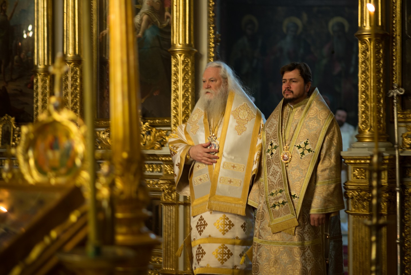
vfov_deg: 16.1
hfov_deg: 23.9
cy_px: 138
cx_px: 206
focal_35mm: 85
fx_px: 971
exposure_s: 1/60
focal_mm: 85
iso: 640
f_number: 1.8
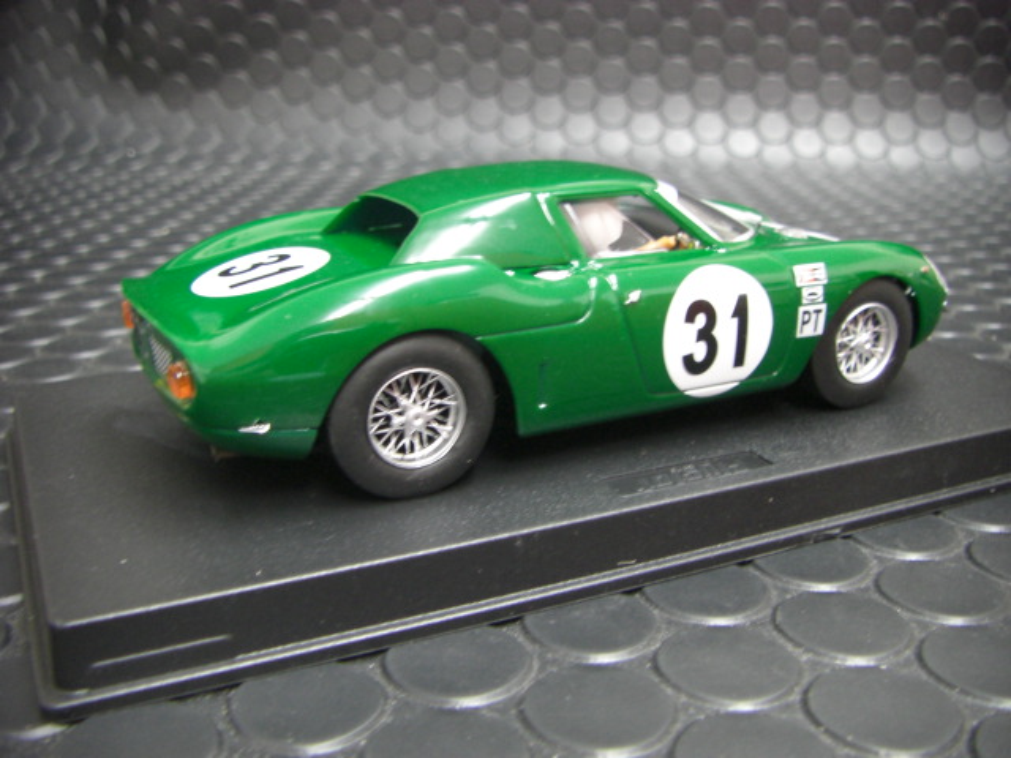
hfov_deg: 49.0
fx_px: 1110
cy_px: 379
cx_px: 506
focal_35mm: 38
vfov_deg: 37.7
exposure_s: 1/6
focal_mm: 6.3
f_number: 3.4
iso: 200
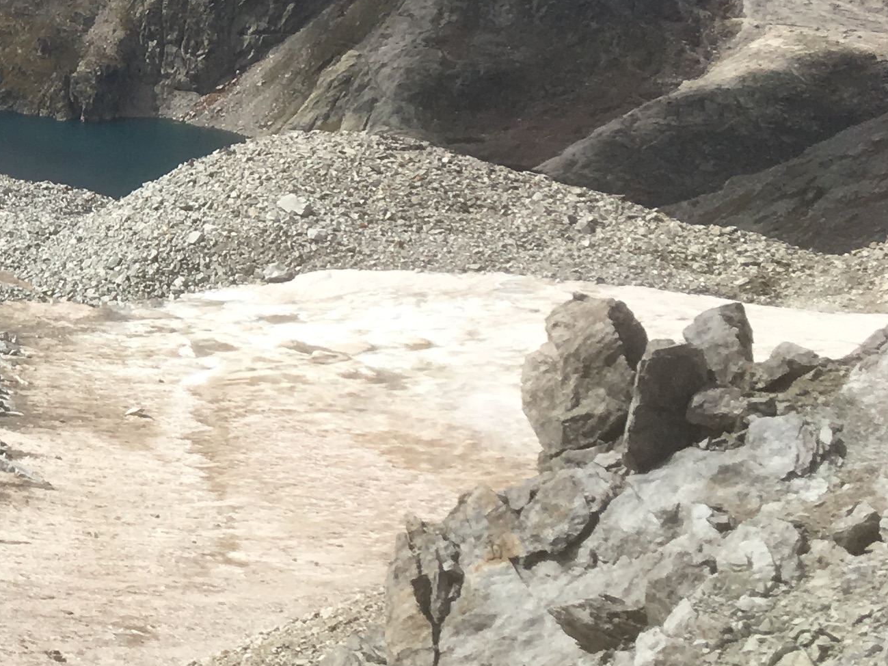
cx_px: -419
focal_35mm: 90
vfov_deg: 16.4
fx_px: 2309
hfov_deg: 19.2
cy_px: 228
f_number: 2.2
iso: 25
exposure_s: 1/2198
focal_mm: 4.15
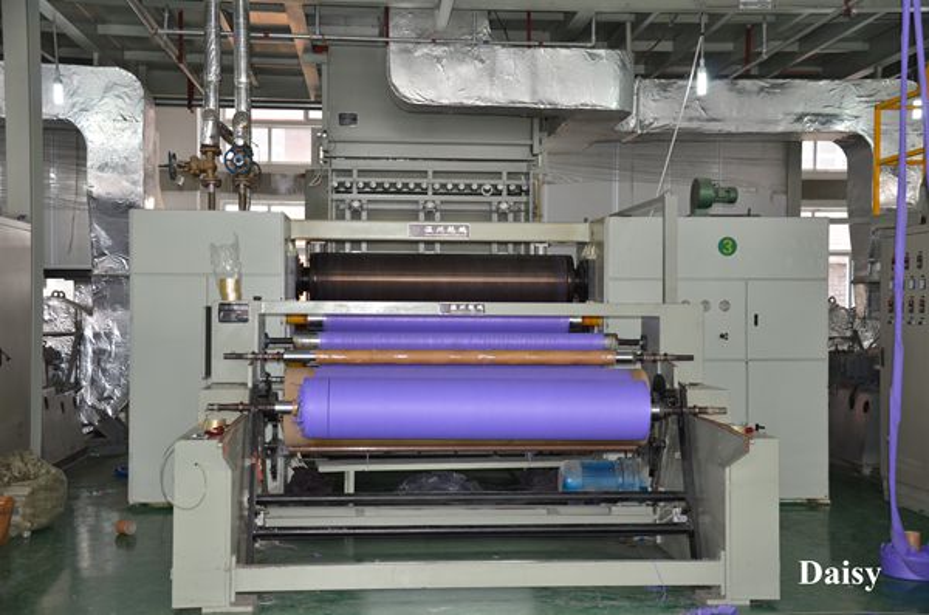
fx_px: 1236
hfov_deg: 41.2
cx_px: 464
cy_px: 308
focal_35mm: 48
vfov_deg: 27.9
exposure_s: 1/60
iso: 800
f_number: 4.2
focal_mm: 32
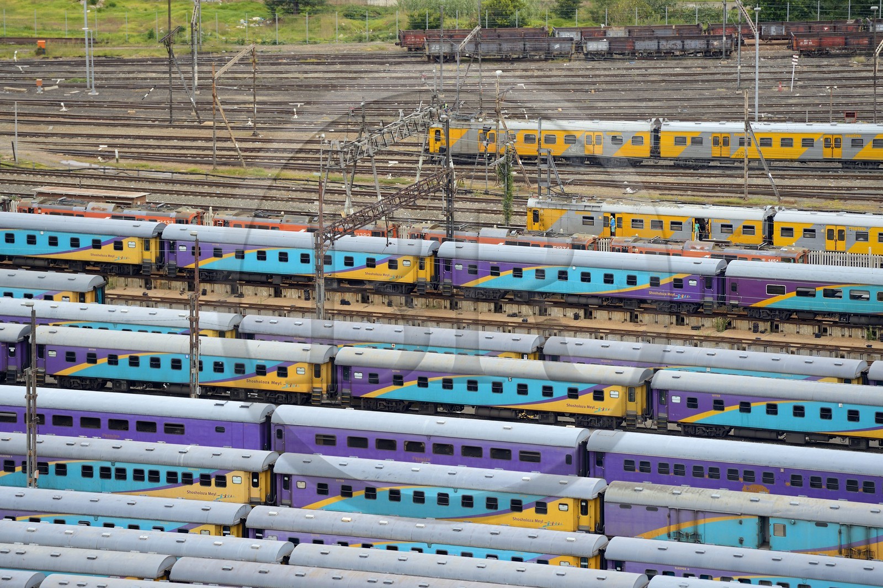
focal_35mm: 200
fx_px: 4904
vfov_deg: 6.9
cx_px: 442
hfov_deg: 10.3
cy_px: 294
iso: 200
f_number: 4.5
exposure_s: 1/320
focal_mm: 200
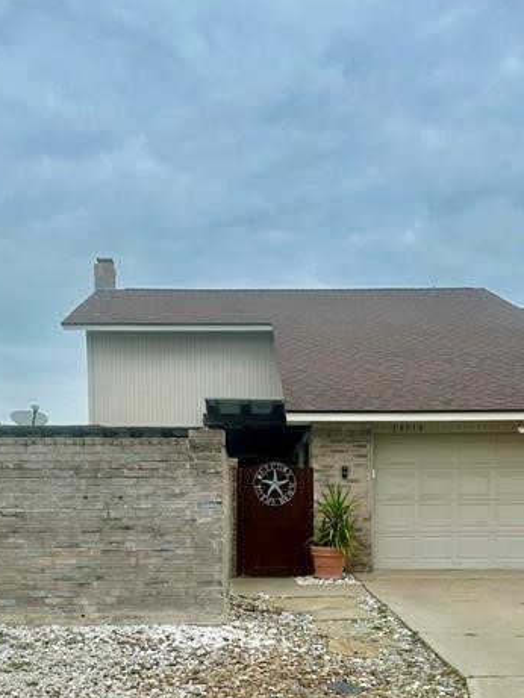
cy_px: 542
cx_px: 270
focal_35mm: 40
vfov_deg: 44.8
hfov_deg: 36.0
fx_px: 807
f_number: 1.78
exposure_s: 1/2070
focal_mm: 6.86
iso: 80
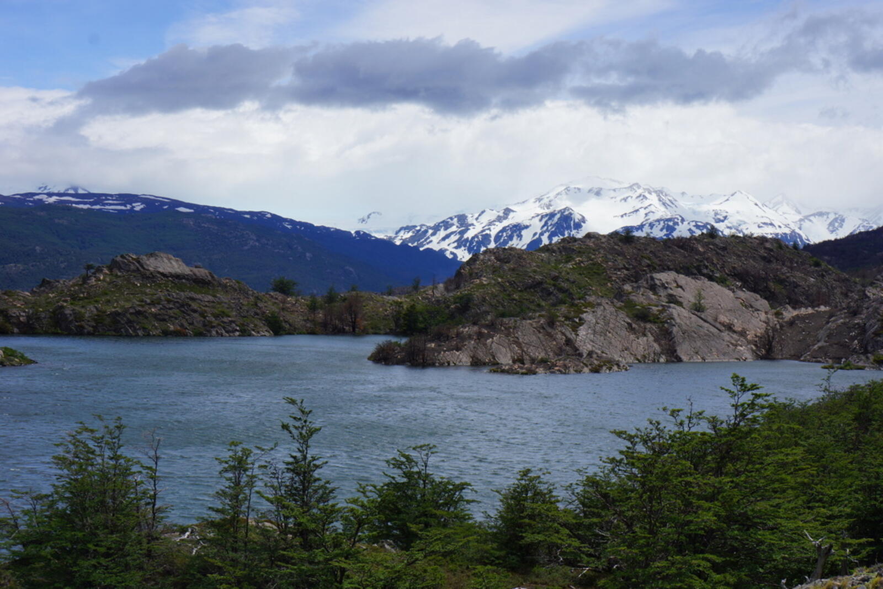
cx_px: 442
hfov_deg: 34.5
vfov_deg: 23.4
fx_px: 1423
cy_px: 294
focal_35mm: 58
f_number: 13
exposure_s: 1/250
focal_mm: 39
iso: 100
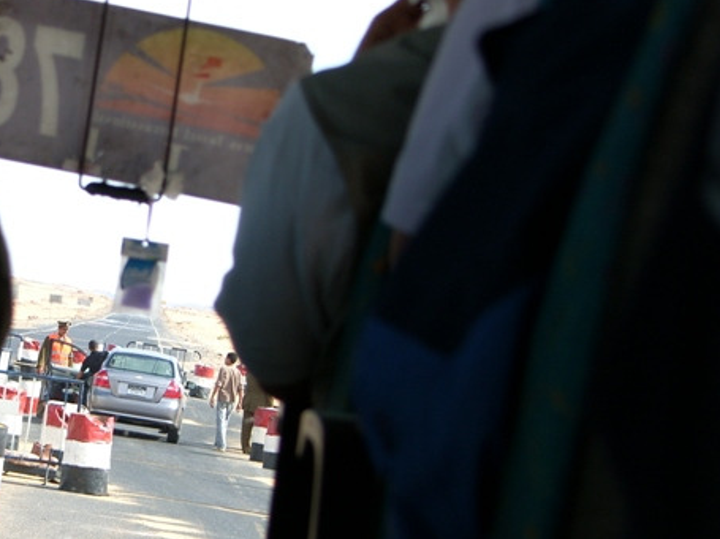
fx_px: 3660
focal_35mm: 176
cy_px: 401
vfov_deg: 8.4
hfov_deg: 11.2
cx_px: 116
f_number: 3.5
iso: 50
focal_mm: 25.7
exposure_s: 1/400
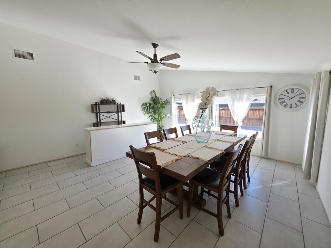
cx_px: 166
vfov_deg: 89.9
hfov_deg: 106.2
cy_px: 124
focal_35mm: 13
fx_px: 124
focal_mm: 2.2
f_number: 1.9
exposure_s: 1/120
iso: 25
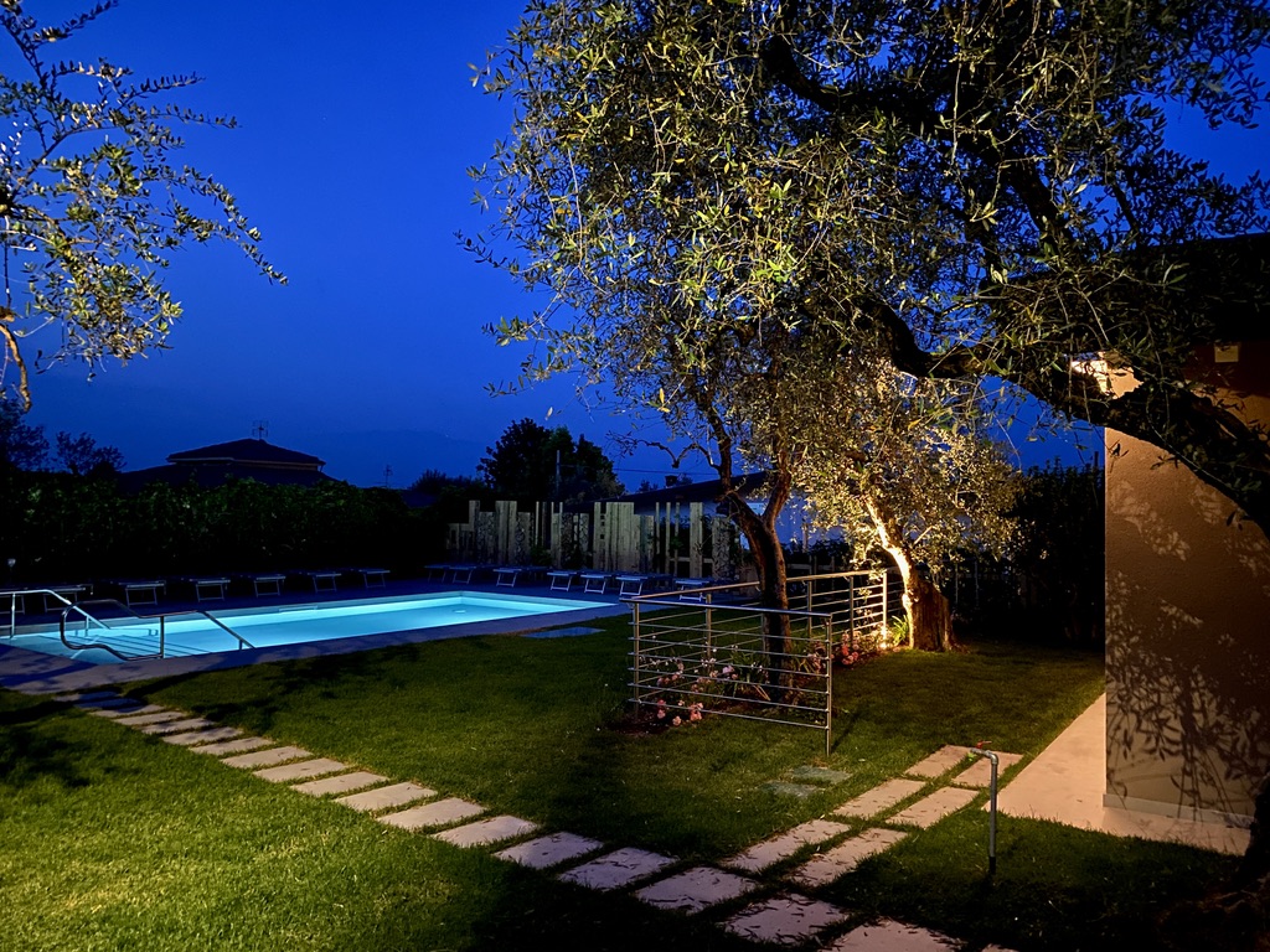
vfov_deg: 53.1
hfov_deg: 67.3
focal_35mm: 26
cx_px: 635
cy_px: 476
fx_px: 954
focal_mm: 4.25
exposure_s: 1/4
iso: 640
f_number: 1.8
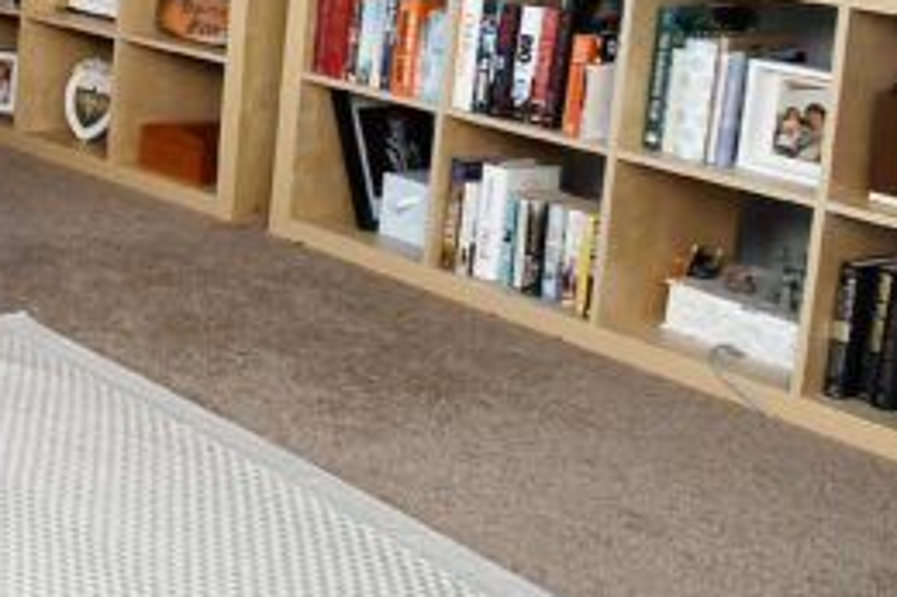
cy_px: -104
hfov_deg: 23.4
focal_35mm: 59
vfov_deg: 21.5
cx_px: -597
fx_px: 1469
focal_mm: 10
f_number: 4.5
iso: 800
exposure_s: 1/125
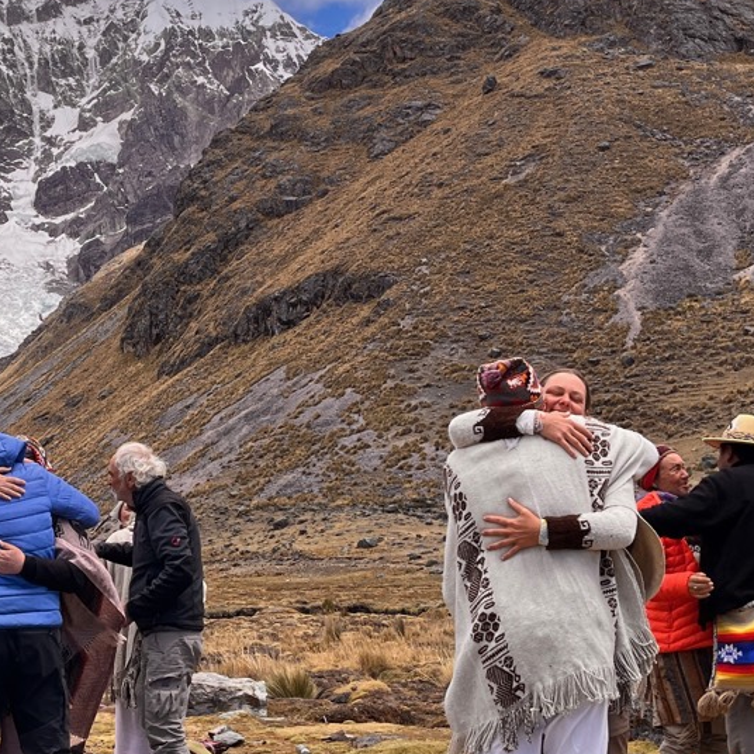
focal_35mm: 60
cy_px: 357
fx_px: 1479
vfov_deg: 28.6
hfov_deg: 28.0
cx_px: 155
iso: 50
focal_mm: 5.1
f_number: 1.6
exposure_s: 1/2410
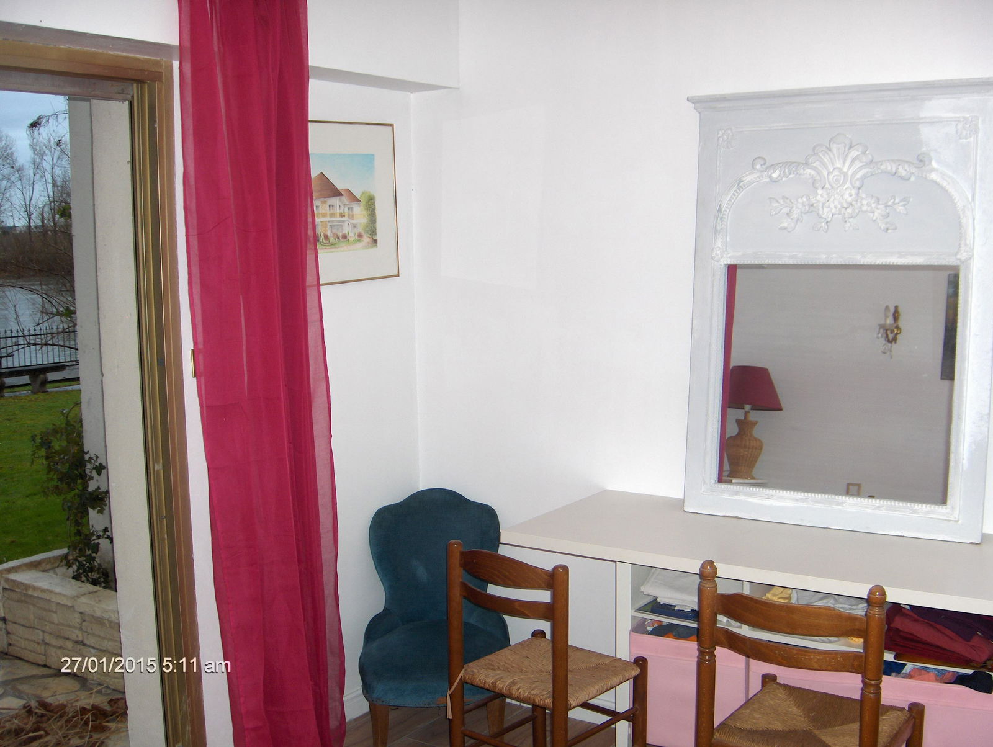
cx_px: 496
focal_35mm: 39
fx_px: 1120
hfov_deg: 47.8
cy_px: 374
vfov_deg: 36.9
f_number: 2.8
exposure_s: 1/60
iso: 100
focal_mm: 8
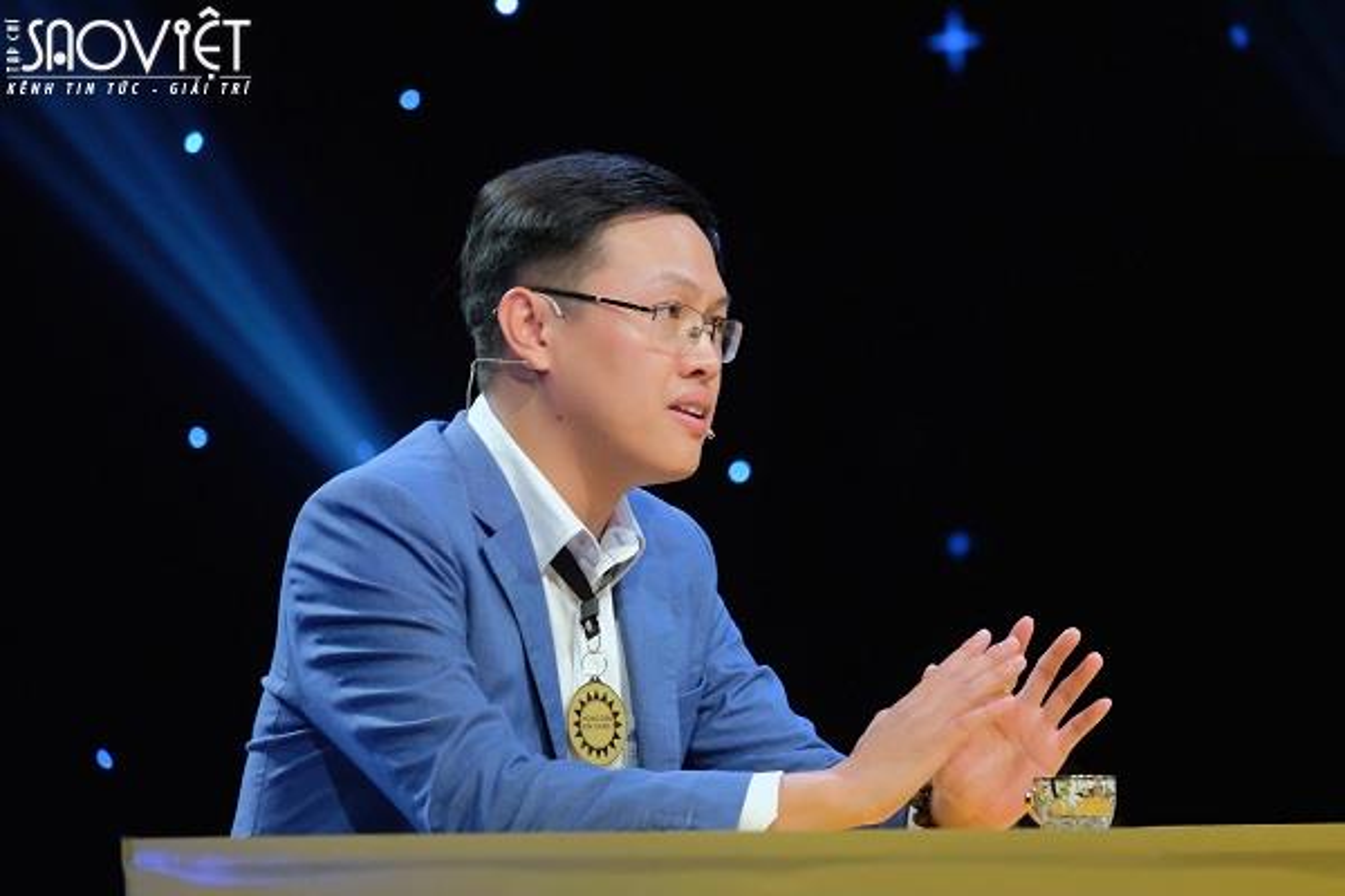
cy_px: 448
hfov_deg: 6.0
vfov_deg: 4.0
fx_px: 12889
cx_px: 672
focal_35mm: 345
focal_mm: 230
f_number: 6.7
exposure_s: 1/100
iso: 4000
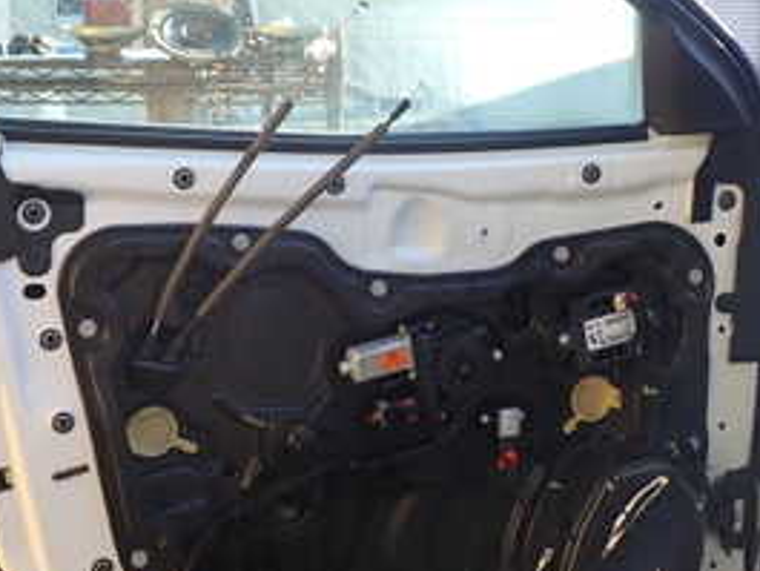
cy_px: 204
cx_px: 338
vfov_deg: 21.6
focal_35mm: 68
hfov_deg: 28.5
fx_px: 1494
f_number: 3.2
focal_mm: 5.4
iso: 100
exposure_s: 1/160
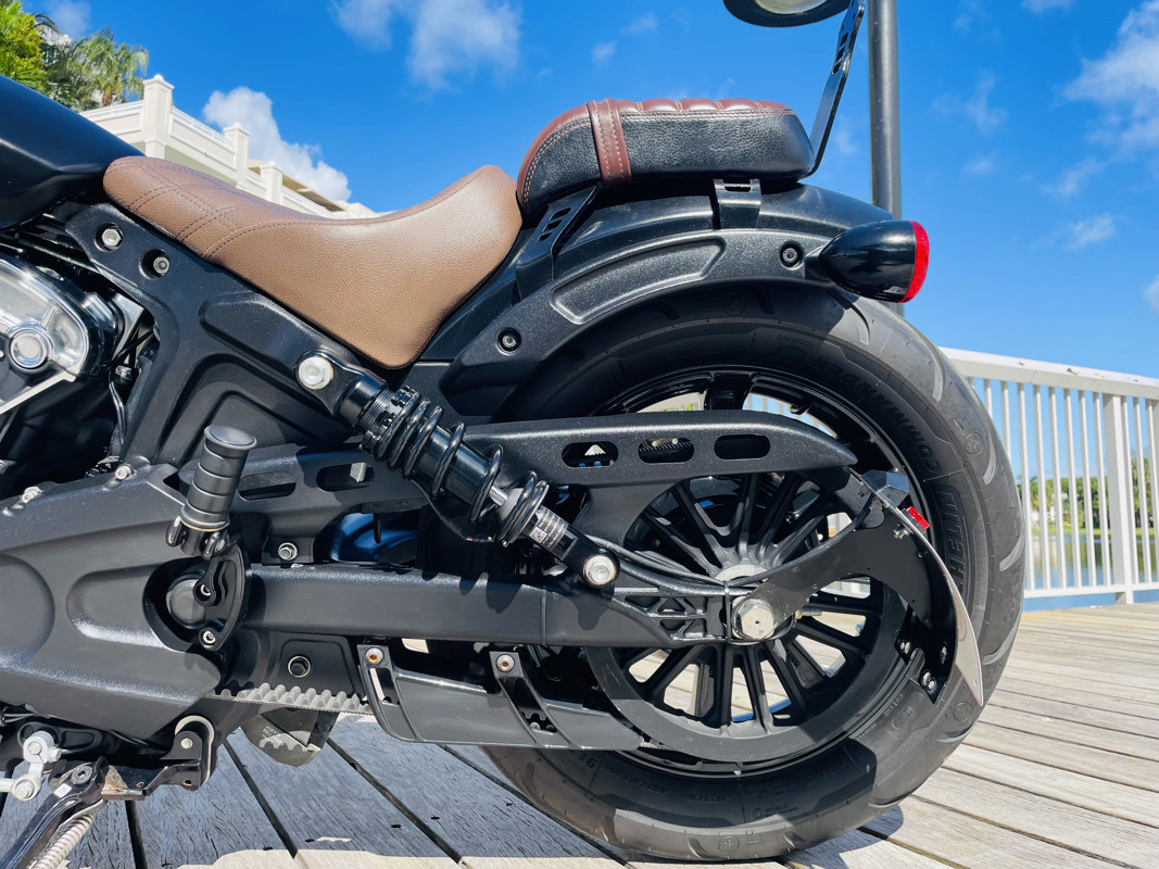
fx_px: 870
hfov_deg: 67.3
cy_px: 434
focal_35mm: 26
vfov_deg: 53.1
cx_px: 580
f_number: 1.6
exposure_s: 1/1276
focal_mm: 4.2
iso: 32
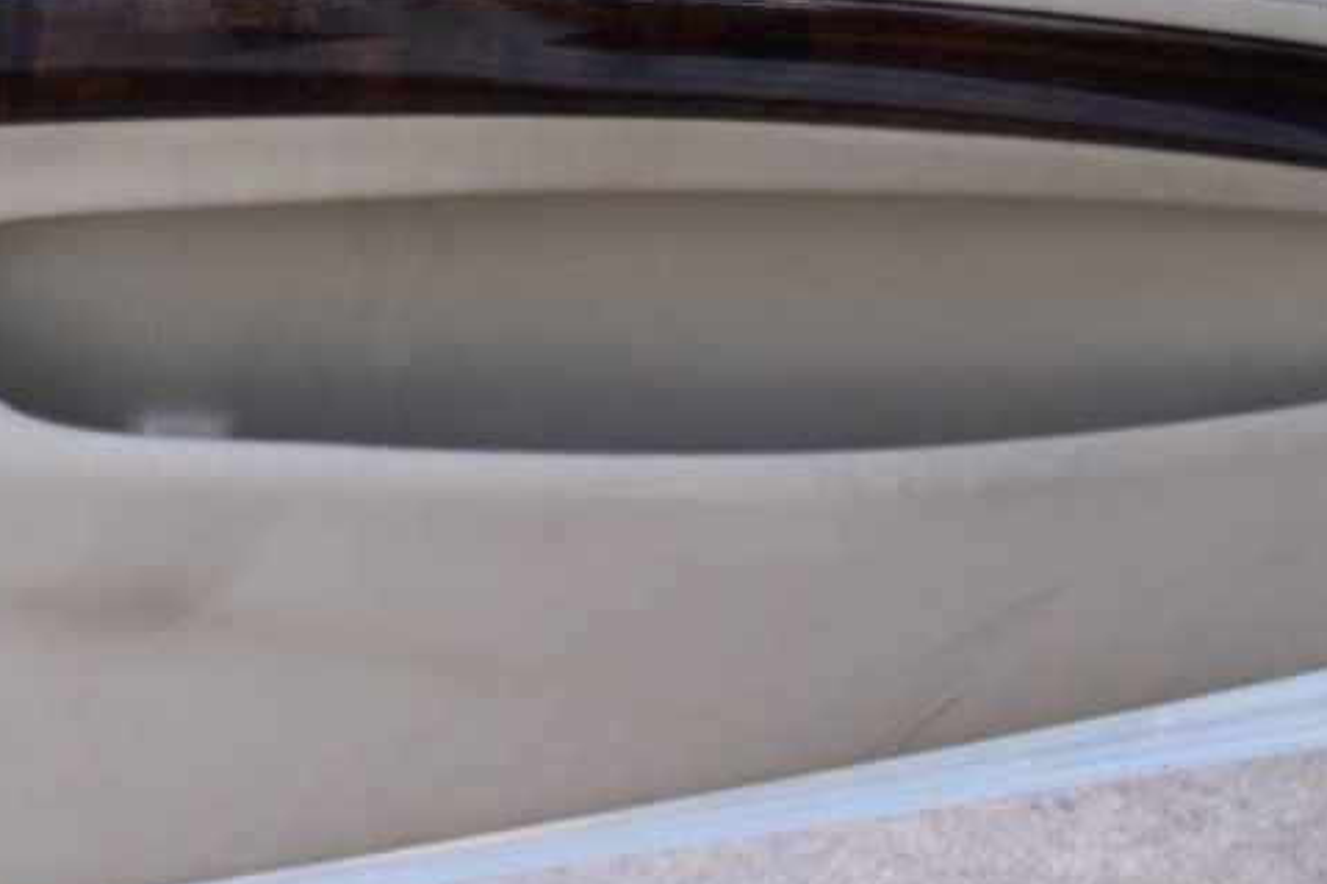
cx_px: 321
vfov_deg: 14.5
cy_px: 3
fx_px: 3429
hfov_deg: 21.7
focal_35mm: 93
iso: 400
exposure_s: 1/60
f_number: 8
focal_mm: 29
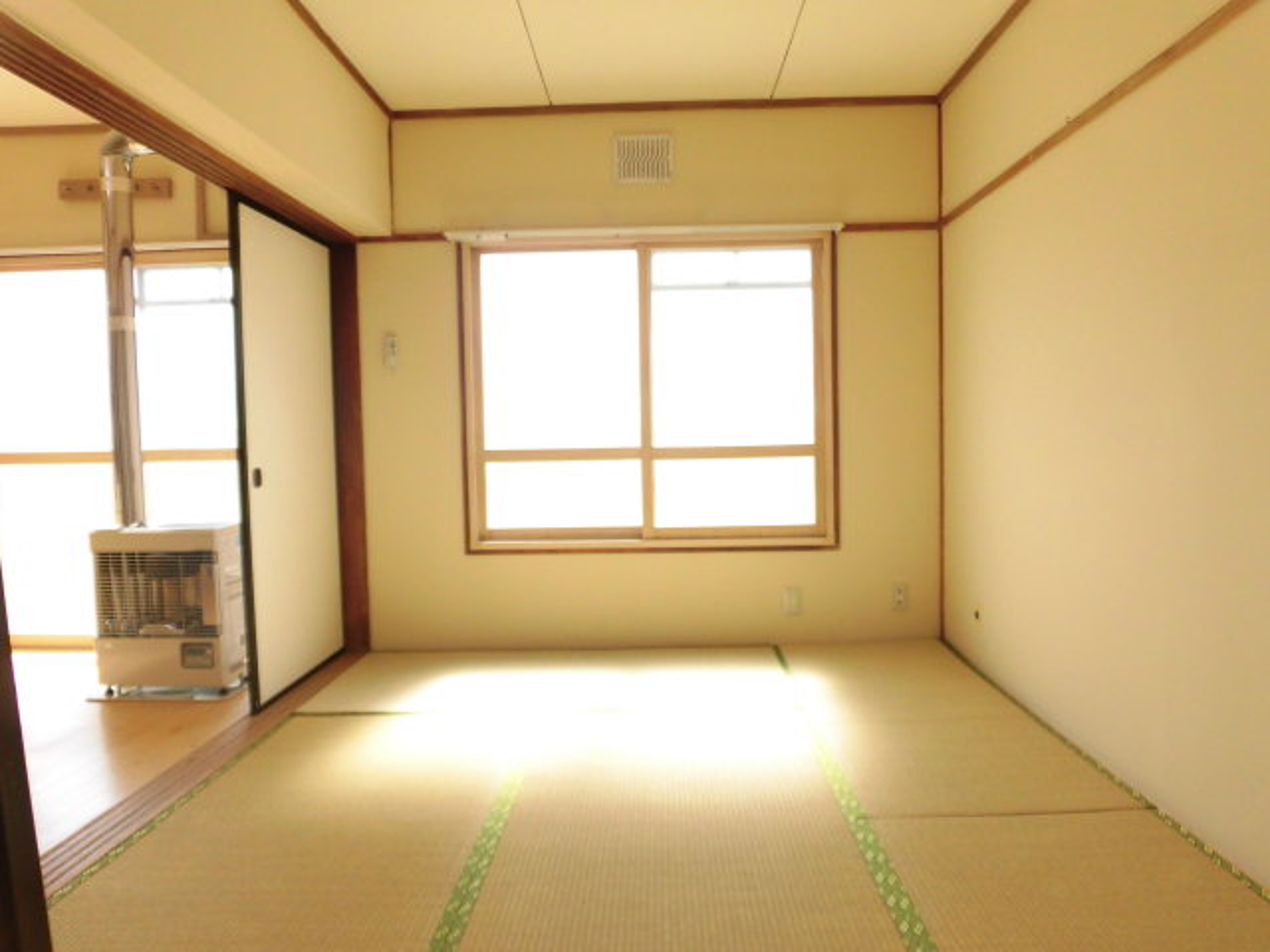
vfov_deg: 56.8
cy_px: 476
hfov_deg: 71.6
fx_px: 881
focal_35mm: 24
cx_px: 635
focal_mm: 4.3
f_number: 3.1
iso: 100
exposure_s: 1/200
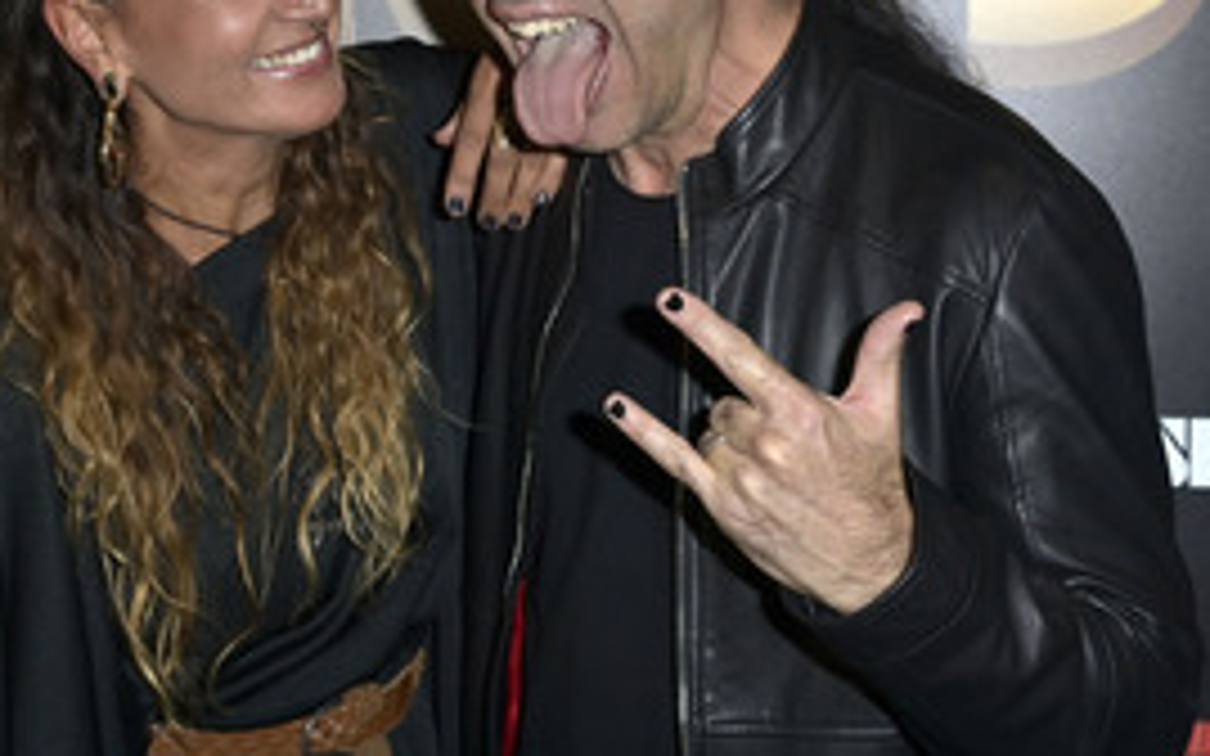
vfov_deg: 13.2
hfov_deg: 21.0
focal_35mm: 99
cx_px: 479
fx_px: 3264
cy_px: 184
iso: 640
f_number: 5.6
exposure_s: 1/200
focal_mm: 58
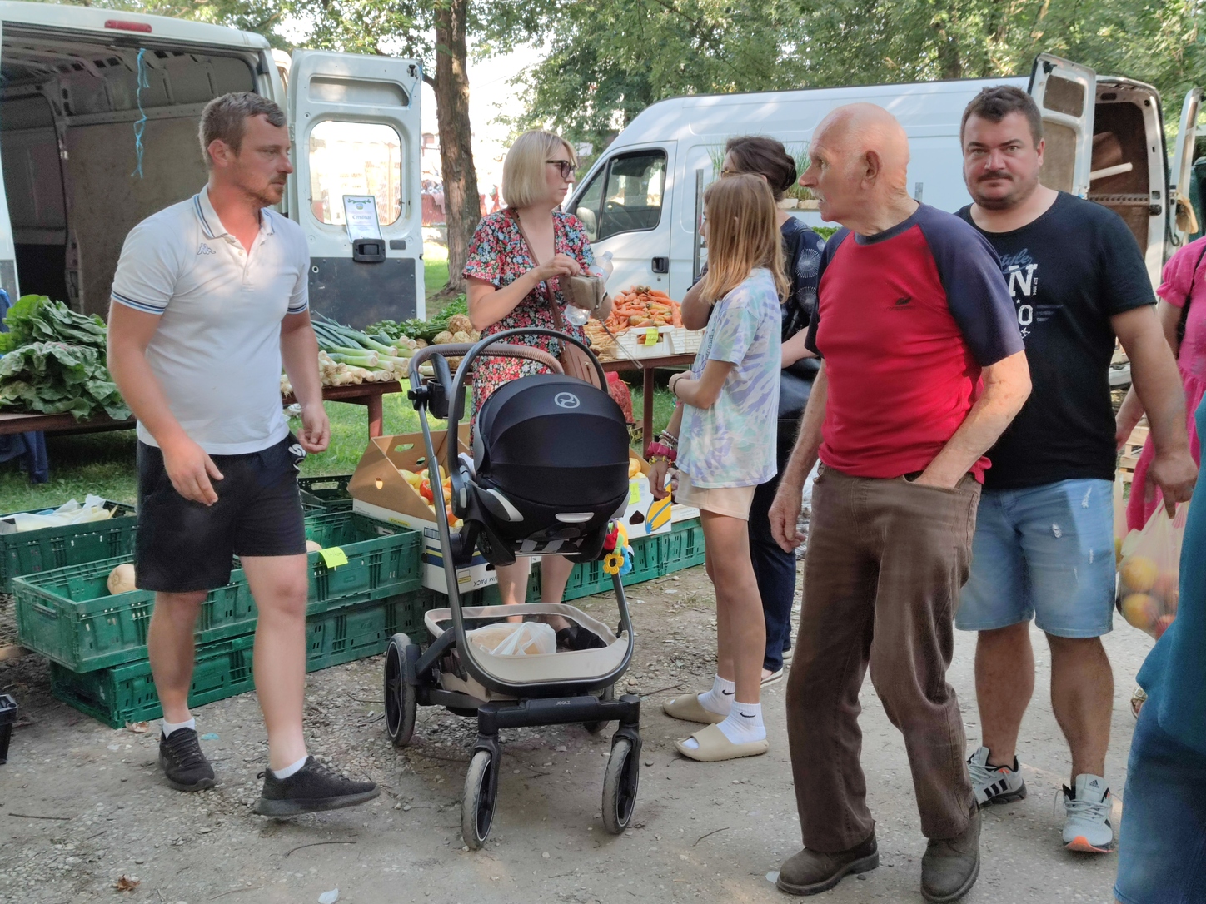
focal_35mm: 39
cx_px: 603
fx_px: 1359
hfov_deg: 47.9
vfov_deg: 36.8
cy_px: 452
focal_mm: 6.72
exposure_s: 1/142
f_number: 1.69
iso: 50
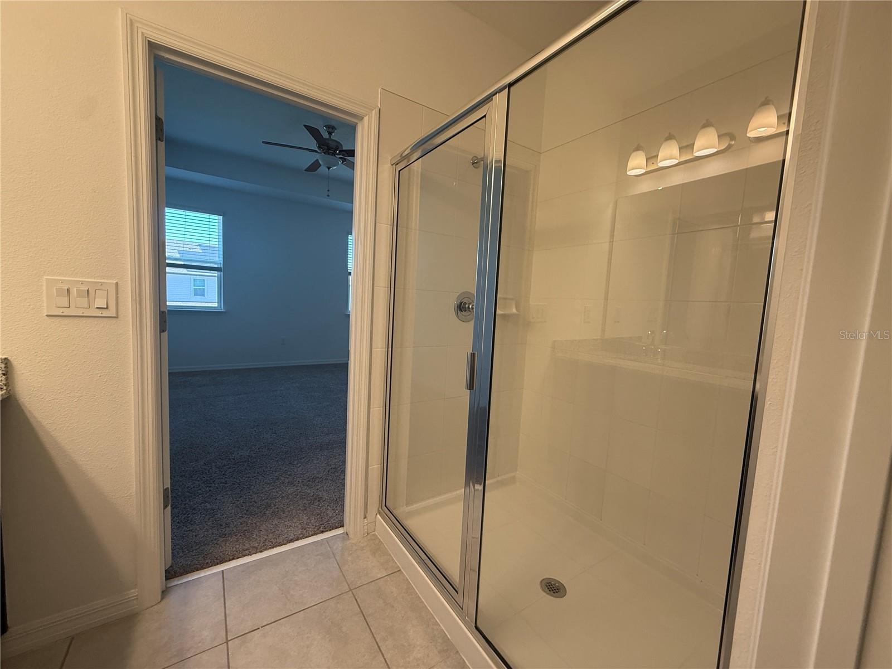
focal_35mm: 14
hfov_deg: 102.1
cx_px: 446
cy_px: 334
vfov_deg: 85.7
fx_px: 361
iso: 160
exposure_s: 1/120
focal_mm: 2.22
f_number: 2.2
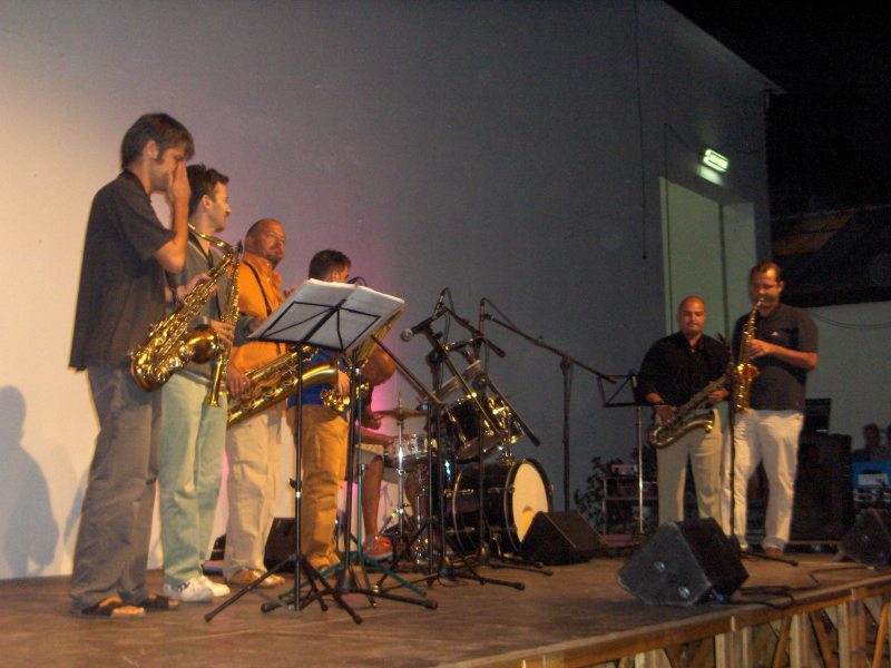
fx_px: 1441
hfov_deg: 34.3
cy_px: 334
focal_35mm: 56
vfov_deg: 26.1
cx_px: 446
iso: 200
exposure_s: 1/90
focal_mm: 9.19
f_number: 3.3
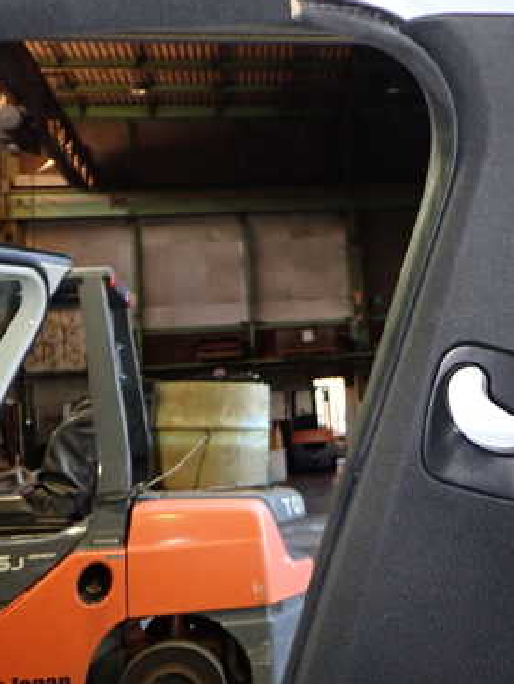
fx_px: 968
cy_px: 349
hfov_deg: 28.5
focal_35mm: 49
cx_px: 466
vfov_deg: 38.9
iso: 320
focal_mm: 5.4
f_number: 2.3
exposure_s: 1/30
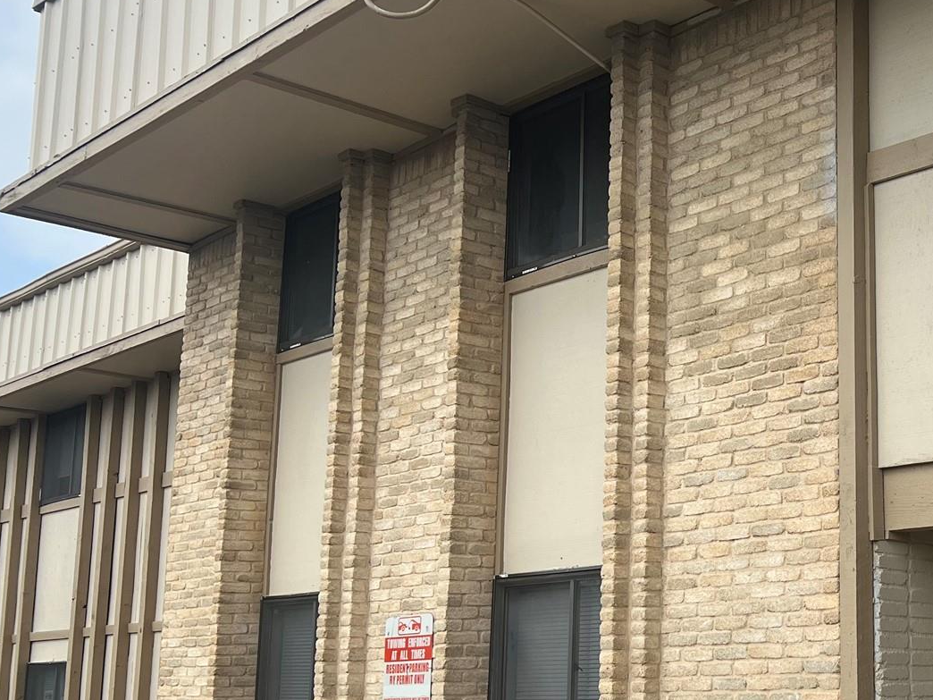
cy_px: 460
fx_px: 1375
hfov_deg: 35.2
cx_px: 846
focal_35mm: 51
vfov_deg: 28.4
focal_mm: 5.7
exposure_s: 1/3257
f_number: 1.5
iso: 50
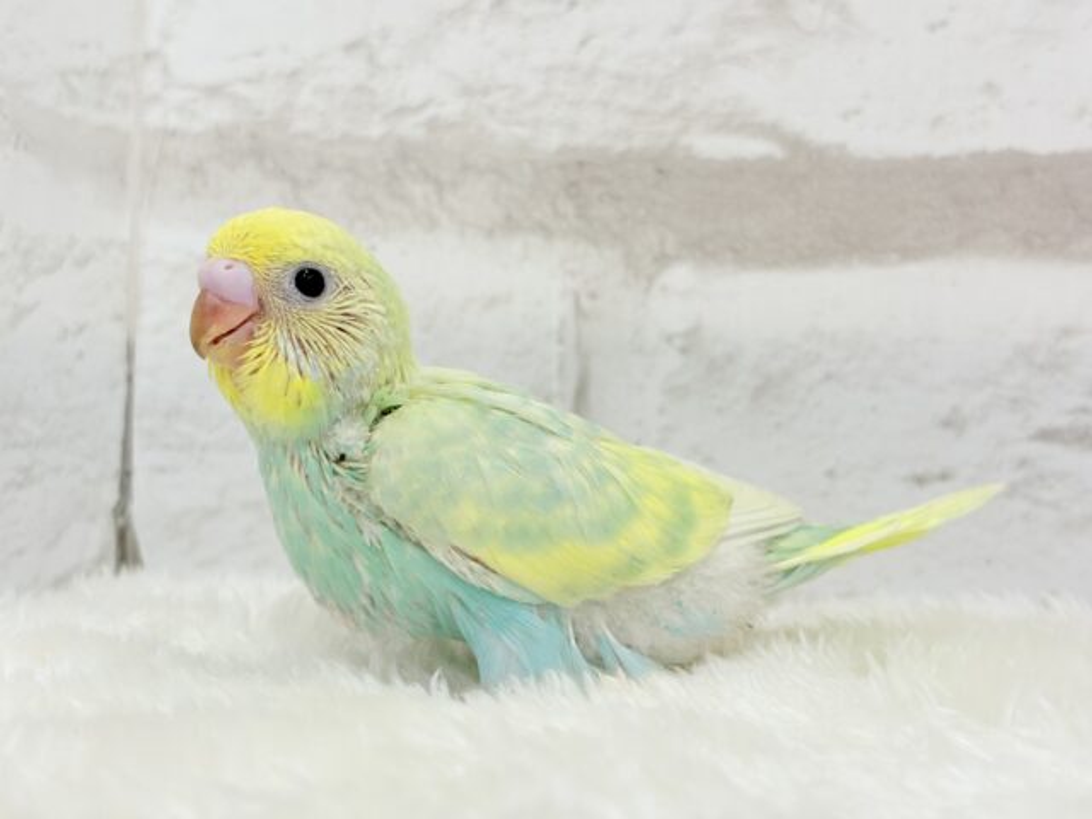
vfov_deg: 28.0
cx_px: 546
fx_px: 1640
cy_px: 410
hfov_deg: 36.8
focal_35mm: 52
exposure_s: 1/100
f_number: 1.6
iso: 50
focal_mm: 5.96
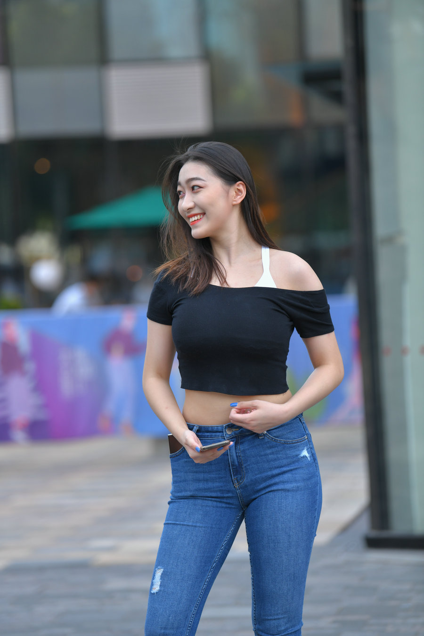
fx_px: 2738
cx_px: 212
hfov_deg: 8.9
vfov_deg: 13.2
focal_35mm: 155
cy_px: 318
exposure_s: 1/640
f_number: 3.2
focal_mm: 155
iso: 400
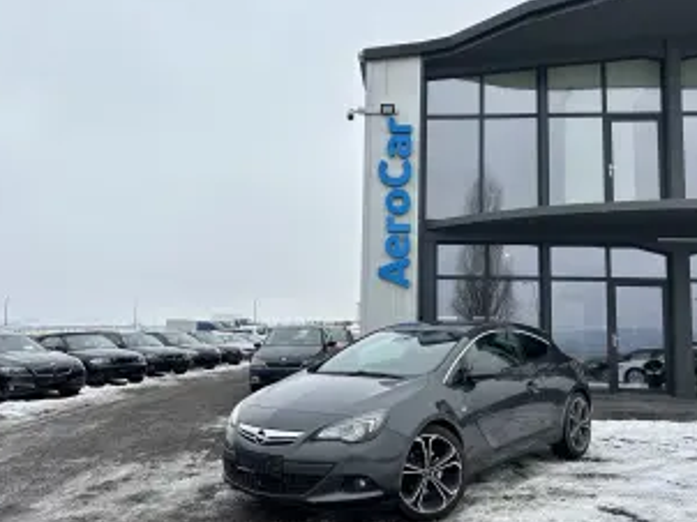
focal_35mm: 31
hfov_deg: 58.3
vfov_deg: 45.4
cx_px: 372
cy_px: 268
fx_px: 624
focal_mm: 5.7
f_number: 1.5
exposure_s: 1/1511
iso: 50
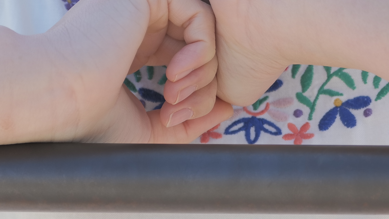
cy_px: -301
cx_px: 204
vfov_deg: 2.2
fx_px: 5776
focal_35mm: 560
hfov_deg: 3.9
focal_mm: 120
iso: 100
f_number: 4
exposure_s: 1/200
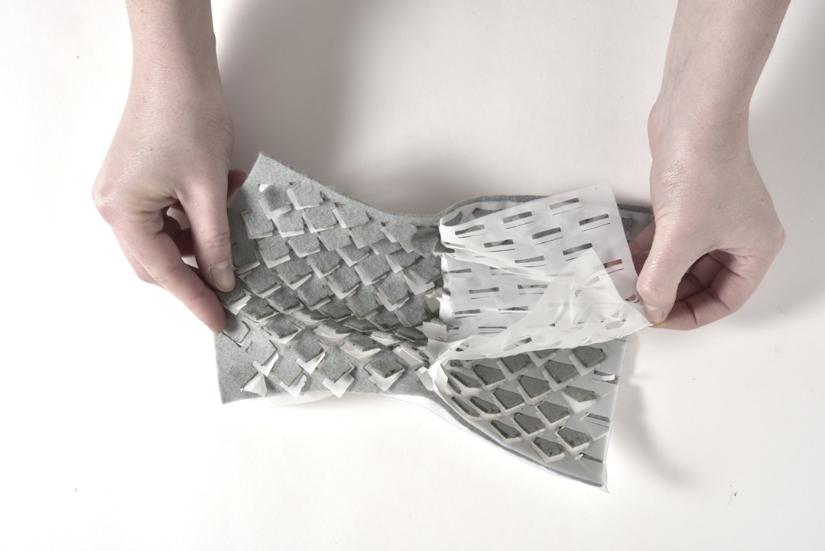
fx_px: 1375
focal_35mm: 60
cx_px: 412
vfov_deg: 22.6
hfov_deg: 33.4
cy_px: 276
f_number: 22
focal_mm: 60
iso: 100
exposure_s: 1/60
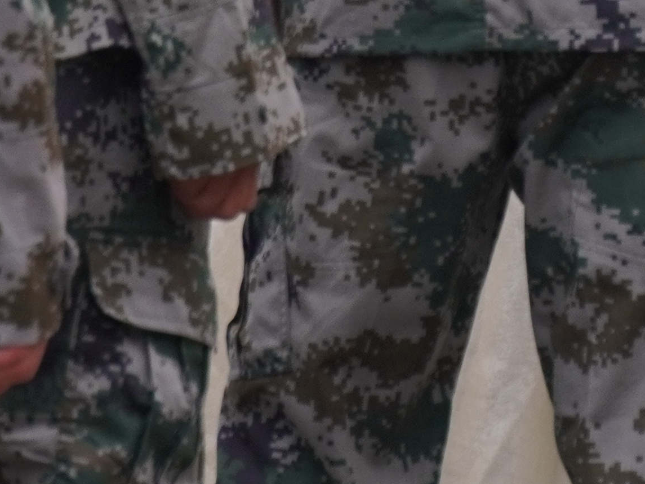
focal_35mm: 650
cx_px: 1165
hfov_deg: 3.0
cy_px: -505
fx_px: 12113
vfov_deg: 2.3
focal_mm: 86
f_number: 5.6
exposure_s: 1/160
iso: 400
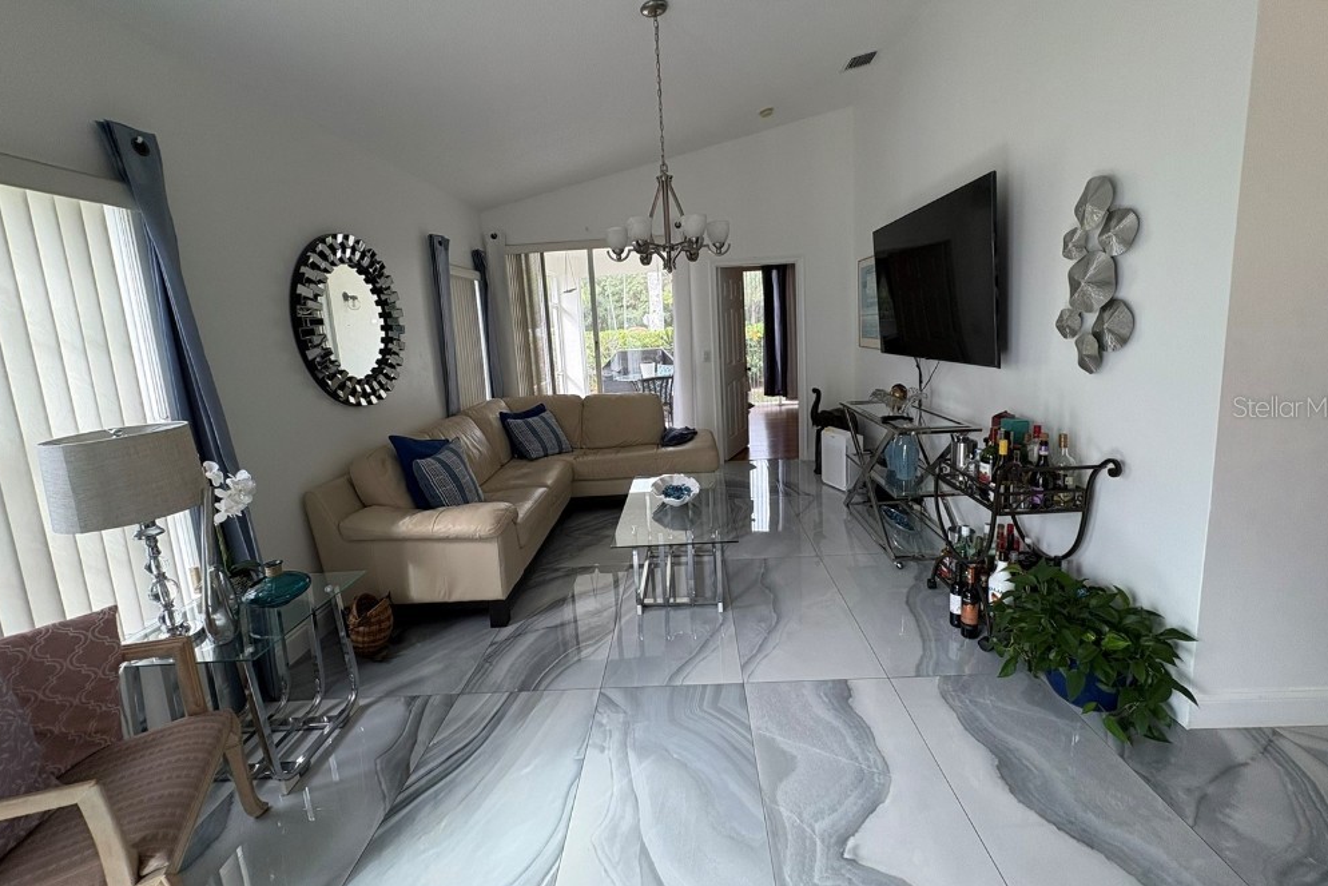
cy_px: 406
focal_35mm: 15
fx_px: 553
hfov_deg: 100.4
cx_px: 675
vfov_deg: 77.2
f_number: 2.2
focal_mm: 2.22
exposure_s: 1/120
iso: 160
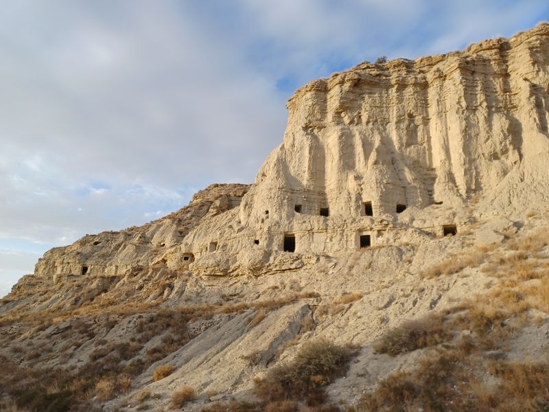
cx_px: 274
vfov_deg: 54.9
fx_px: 396
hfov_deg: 69.4
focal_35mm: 25
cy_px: 206
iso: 32
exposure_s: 1/136
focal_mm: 4.6
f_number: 1.8
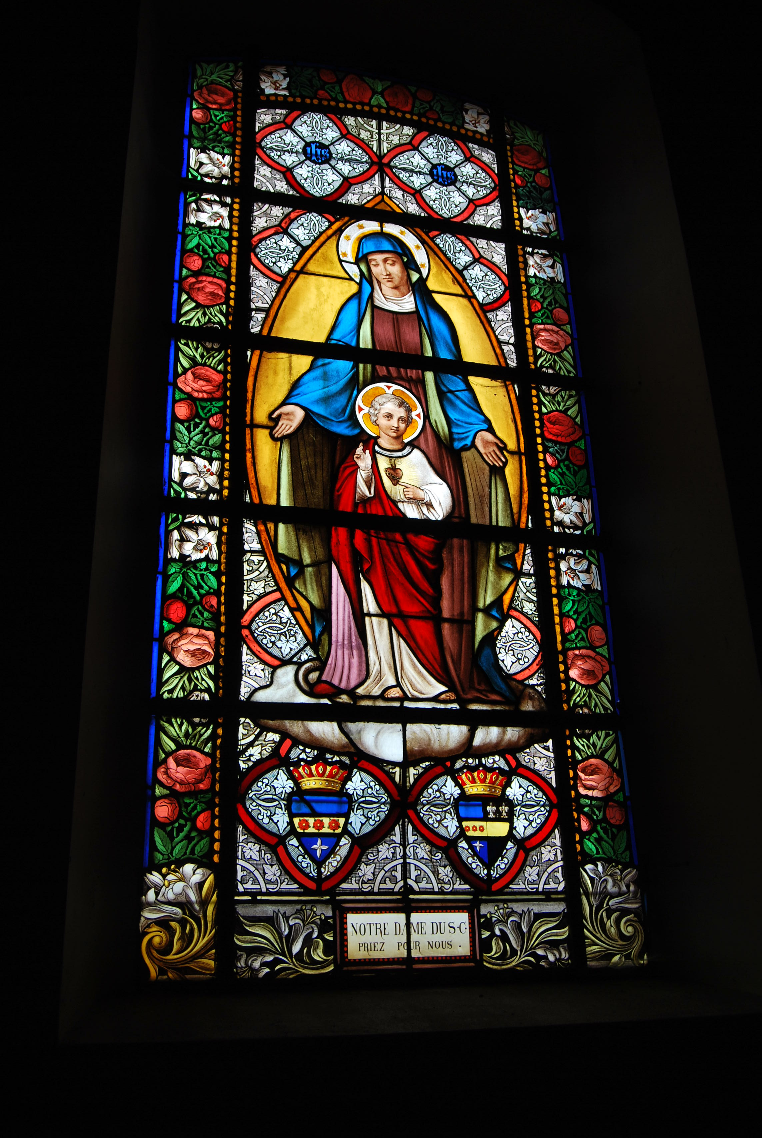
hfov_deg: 39.0
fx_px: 1076
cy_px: 504
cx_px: 410
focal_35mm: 34
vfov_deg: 55.6
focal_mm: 20
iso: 100
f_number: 5.6
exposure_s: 1/125
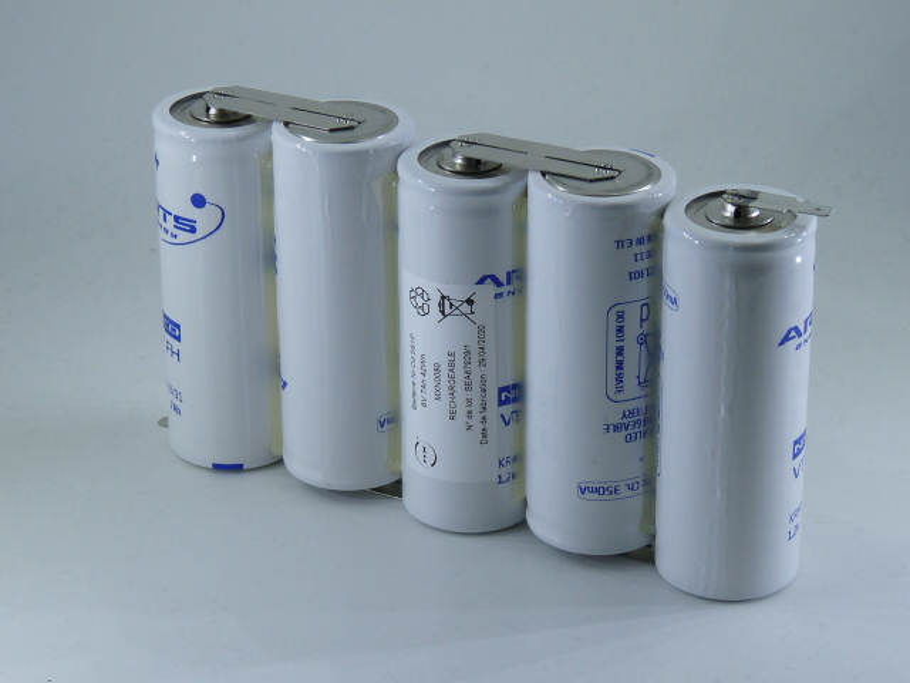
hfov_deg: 17.1
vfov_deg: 12.9
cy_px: 342
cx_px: 455
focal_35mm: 115
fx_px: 3023
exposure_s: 1/200
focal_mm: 11.5
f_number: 4.5
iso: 100
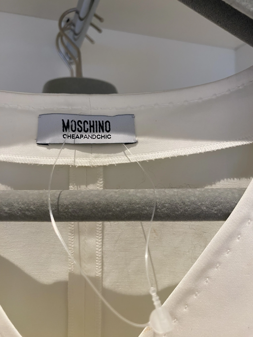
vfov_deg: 69.4
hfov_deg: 54.9
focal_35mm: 25
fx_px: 244
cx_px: 126
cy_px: 168
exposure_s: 1/50
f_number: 1.8
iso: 80
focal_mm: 4.25
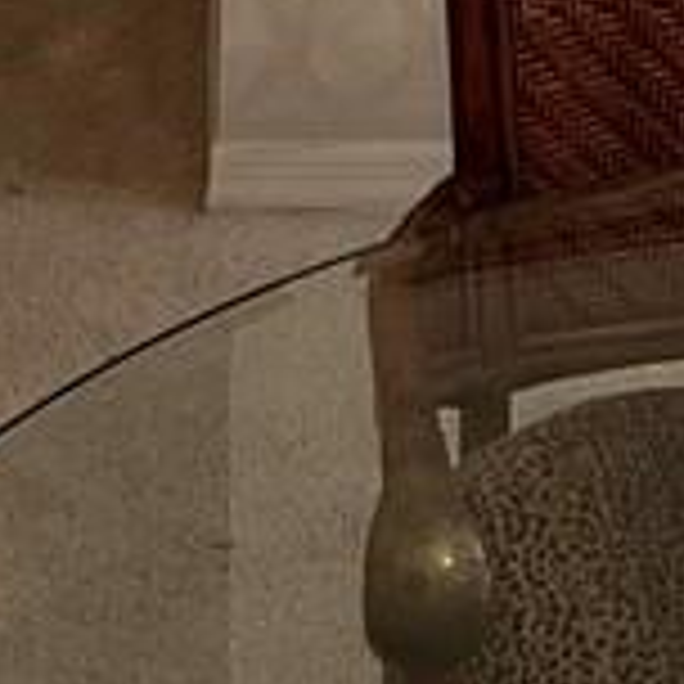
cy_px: -819
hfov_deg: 12.2
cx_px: 410
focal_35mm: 143
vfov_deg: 10.8
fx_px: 3197
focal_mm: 6.86
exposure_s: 1/60
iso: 400
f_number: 1.78
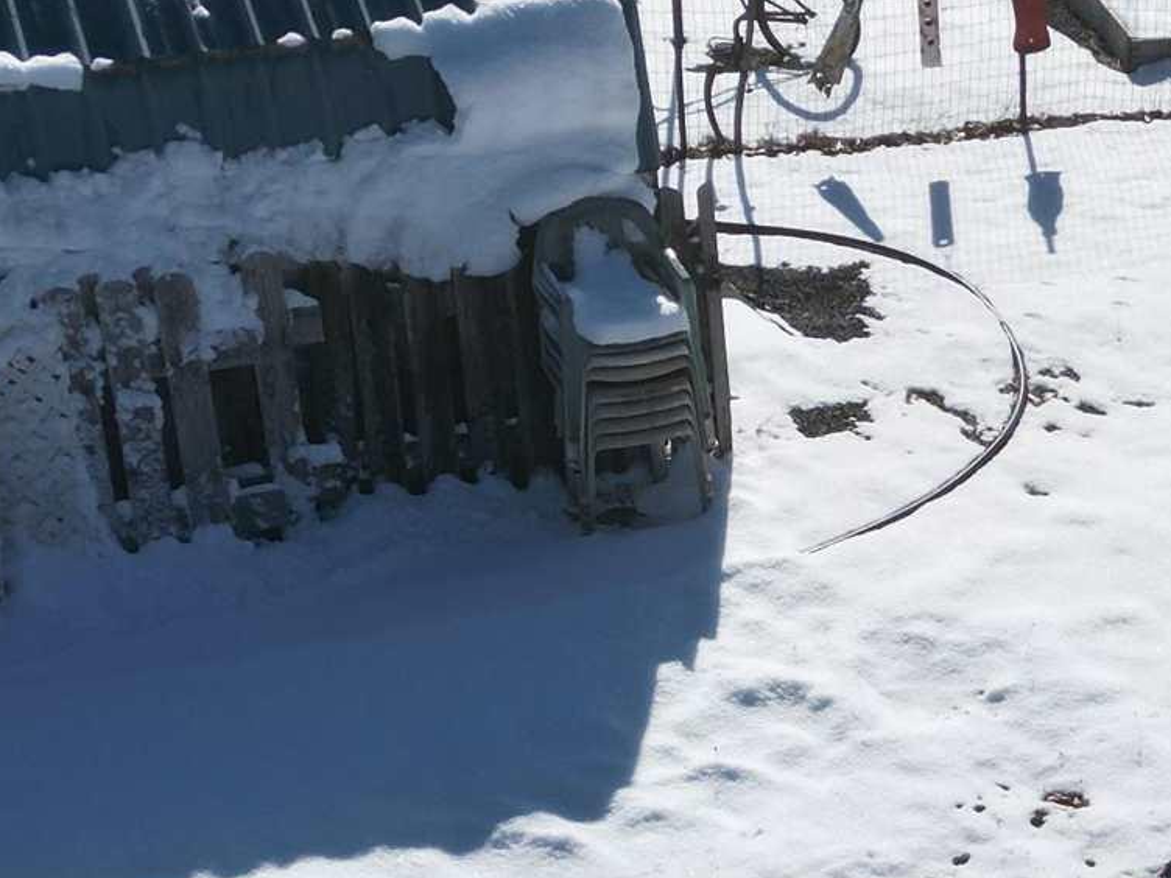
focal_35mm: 98
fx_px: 3315
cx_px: 1107
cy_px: 518
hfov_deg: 19.6
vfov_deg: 15.1
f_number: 1.7
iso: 120
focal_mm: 6.72
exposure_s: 1/6400
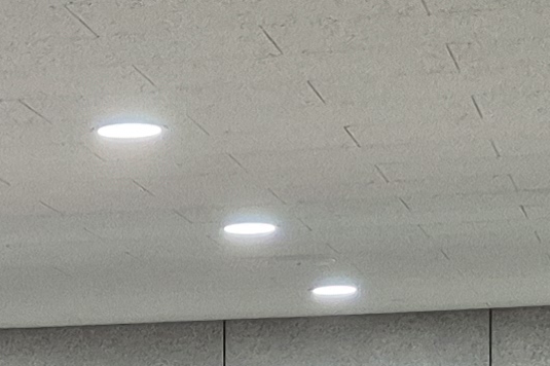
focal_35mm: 179
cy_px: 777
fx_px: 2733
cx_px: -88
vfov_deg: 7.3
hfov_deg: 11.3
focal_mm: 5.4
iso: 125
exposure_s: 1/120
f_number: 1.8
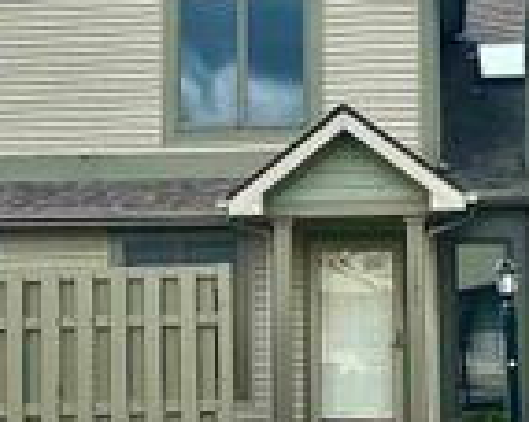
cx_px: 263
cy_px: 209
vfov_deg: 18.7
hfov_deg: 23.3
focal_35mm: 82
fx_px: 1282
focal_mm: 6.86
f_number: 1.78
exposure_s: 1/4762
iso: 80
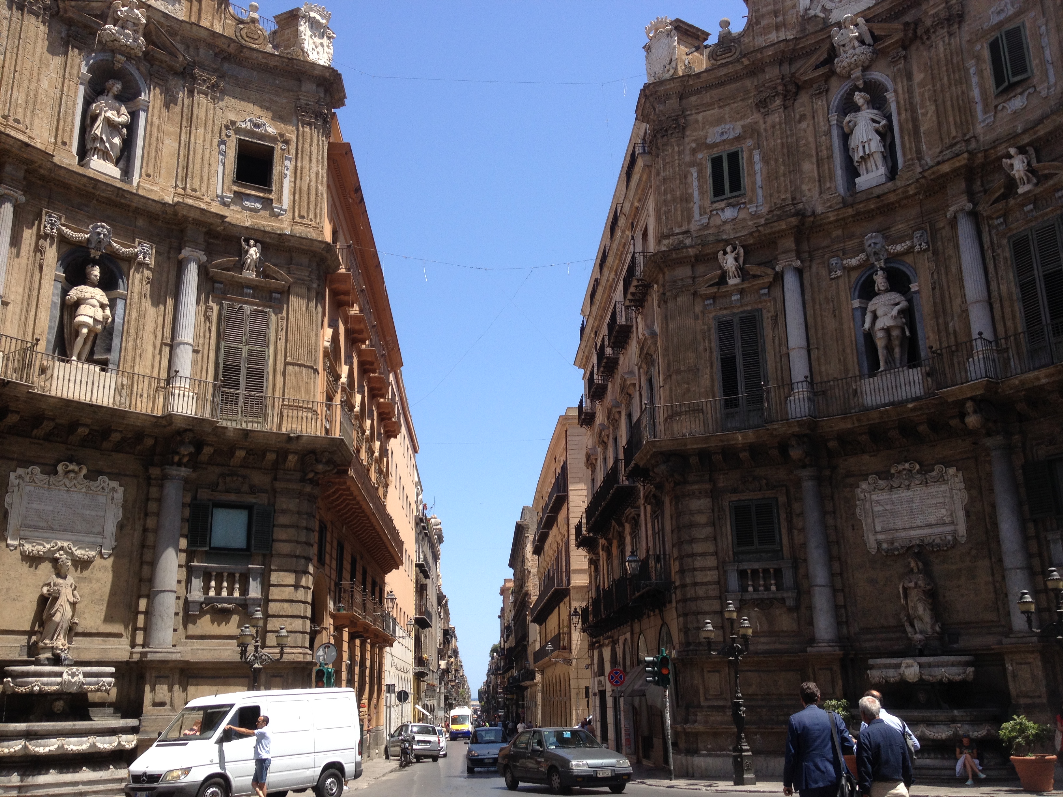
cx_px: 532
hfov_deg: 52.6
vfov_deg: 40.7
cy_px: 398
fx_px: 1075
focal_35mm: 35
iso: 50
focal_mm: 4.28
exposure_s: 1/1062
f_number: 2.4
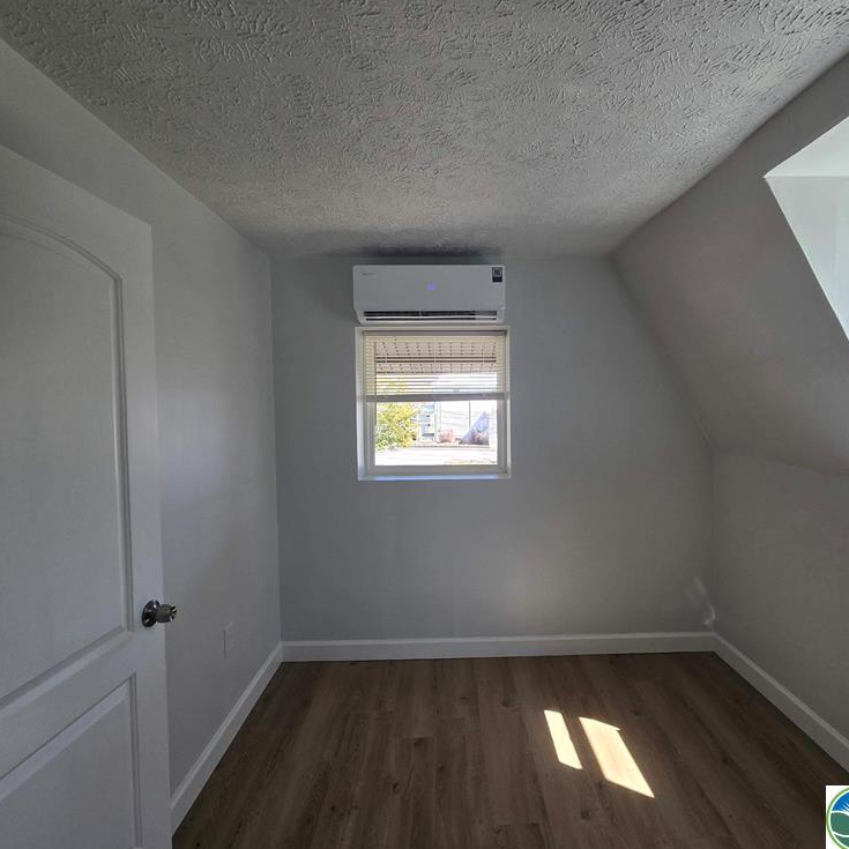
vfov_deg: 87.4
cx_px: 470
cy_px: 419
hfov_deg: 87.1
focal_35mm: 16
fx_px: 444
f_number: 2.2
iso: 50
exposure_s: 1/120
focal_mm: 2.2
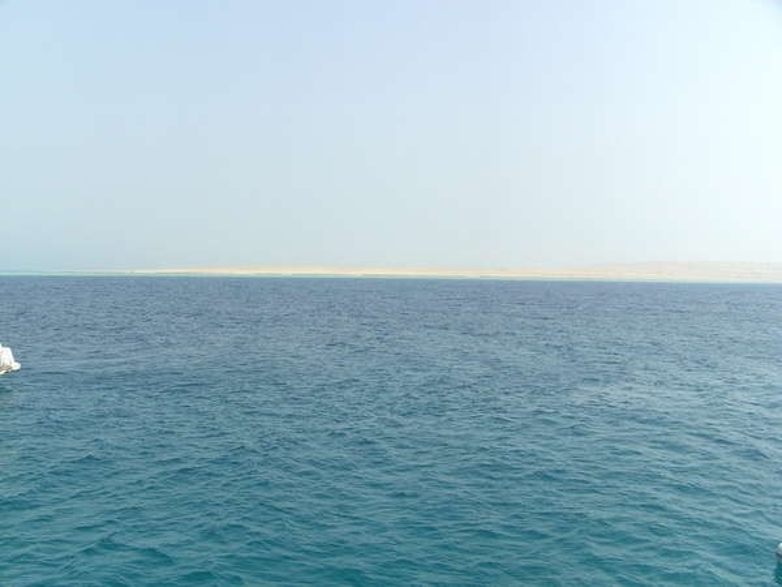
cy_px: 294
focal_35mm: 37
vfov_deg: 38.7
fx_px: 836
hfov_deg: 50.1
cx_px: 391
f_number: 5.6
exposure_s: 1/500
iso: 100
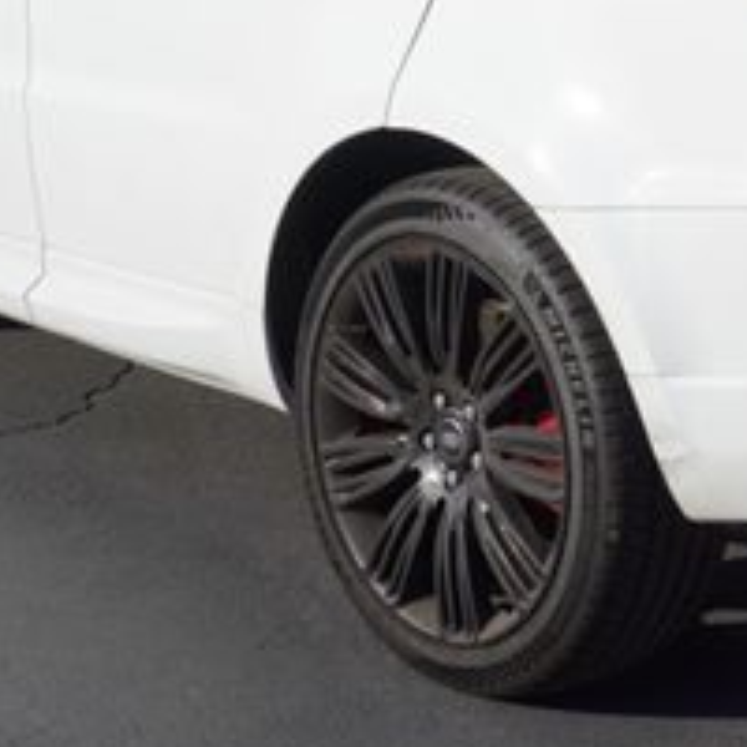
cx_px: 624
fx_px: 2393
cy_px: 164
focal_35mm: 98
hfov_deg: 17.6
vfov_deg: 17.6
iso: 100
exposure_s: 1/160
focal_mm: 24
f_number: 11
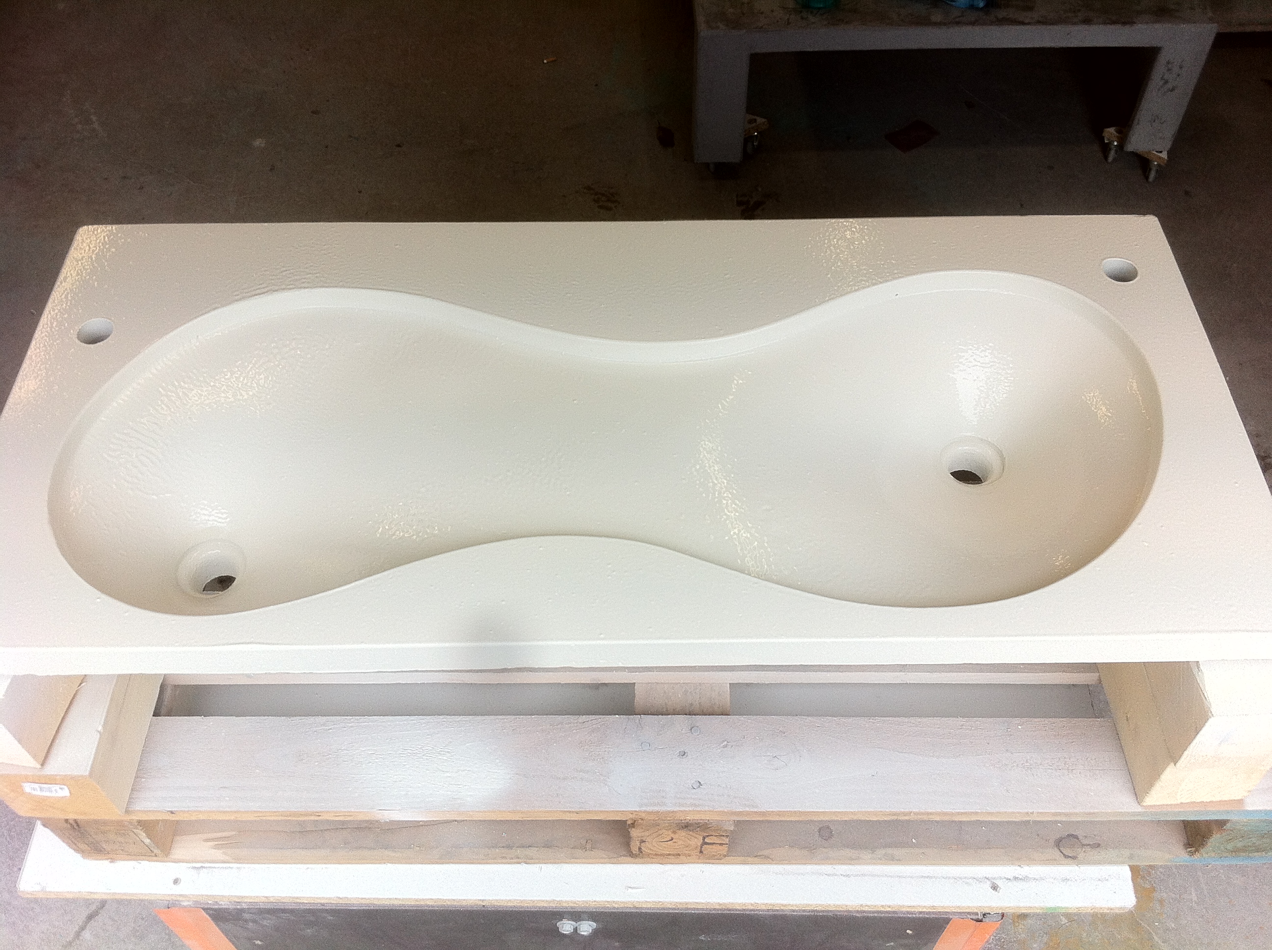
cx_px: 636
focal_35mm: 35
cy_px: 475
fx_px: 1284
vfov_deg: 40.6
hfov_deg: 52.7
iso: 100
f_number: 2.8
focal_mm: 3.85
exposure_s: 1/120
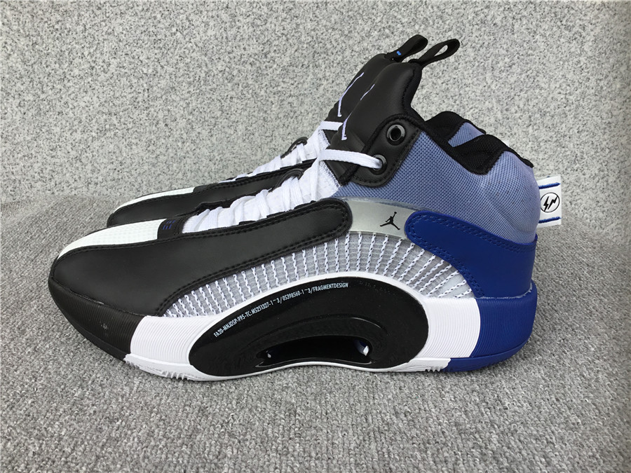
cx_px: 316
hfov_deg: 58.4
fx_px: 565
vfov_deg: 45.4
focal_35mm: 31
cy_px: 236
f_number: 2.4
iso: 25
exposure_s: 1/174
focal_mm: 3.3
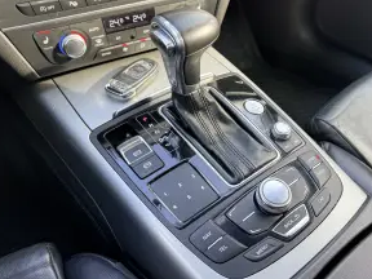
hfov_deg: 59.5
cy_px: 112
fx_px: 322
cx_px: 221
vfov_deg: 46.5
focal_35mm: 30
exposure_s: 1/121
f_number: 1.78
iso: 100
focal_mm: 6.76
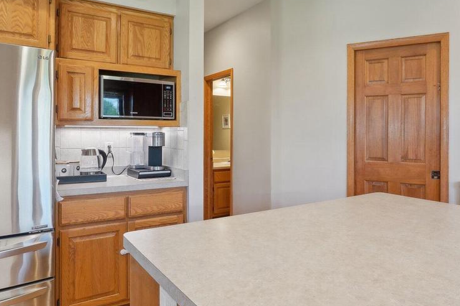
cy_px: 127
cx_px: 246
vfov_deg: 49.3
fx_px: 332
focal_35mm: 26
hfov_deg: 69.3
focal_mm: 10
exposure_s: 1/15
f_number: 6.7
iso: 400
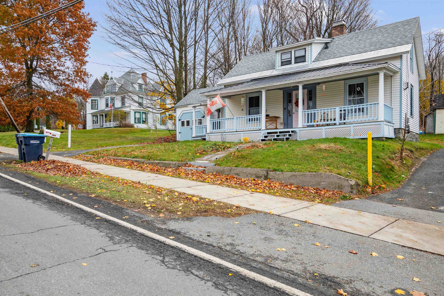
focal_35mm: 25
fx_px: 308
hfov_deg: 71.5
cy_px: 148
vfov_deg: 51.2
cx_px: 222
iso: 64
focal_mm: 17
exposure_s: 1/25
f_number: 8
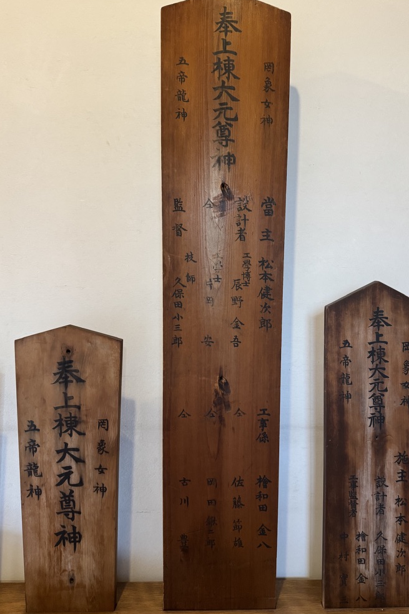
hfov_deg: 49.4
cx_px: 229
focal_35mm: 26
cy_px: 300
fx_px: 443
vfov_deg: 69.4
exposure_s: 1/60
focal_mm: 6.76
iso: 400
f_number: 1.78
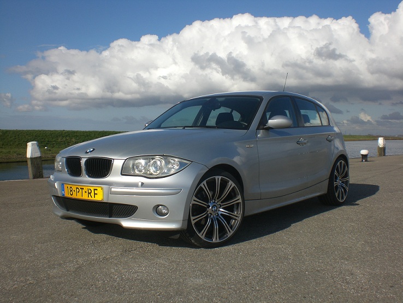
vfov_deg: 37.7
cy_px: 152
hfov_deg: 49.0
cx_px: 202
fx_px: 443
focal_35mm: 38
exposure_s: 1/1000
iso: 50
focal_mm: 6.3
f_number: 4.4
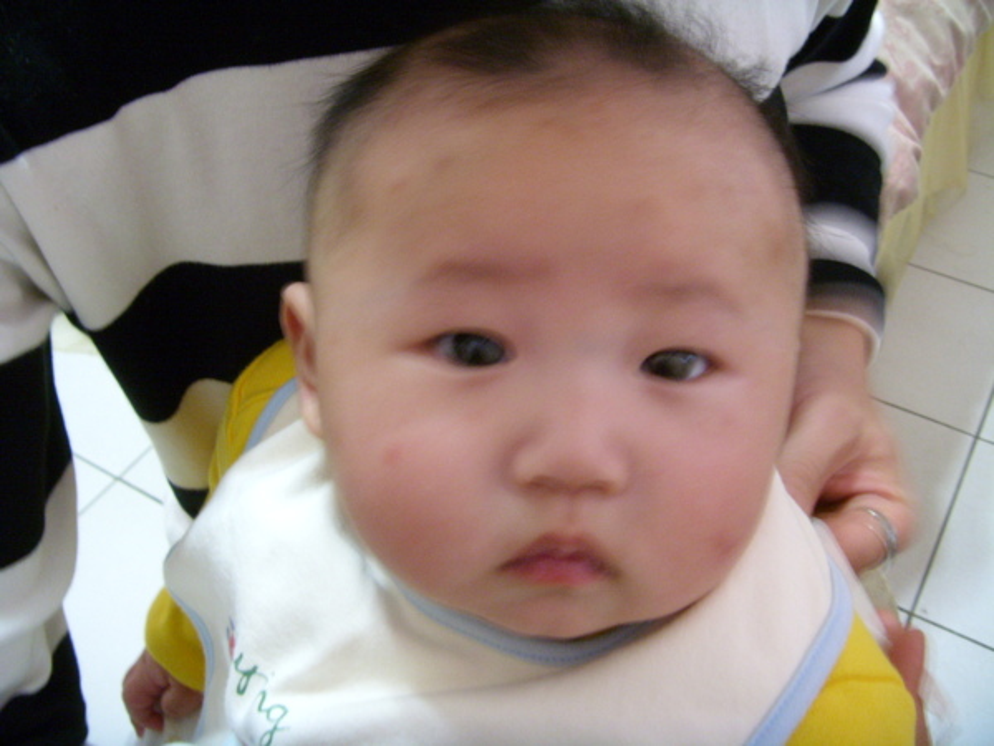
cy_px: 373
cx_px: 497
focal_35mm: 31
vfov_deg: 45.4
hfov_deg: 58.4
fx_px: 890
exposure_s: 1/3
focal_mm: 6.3
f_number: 3.5
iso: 300
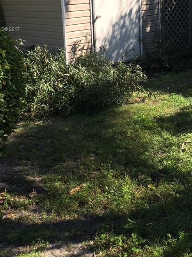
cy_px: 30
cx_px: 124
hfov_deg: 27.4
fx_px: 392
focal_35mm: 53
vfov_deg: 34.3
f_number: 2.2
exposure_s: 1/599
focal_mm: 4.15
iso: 32
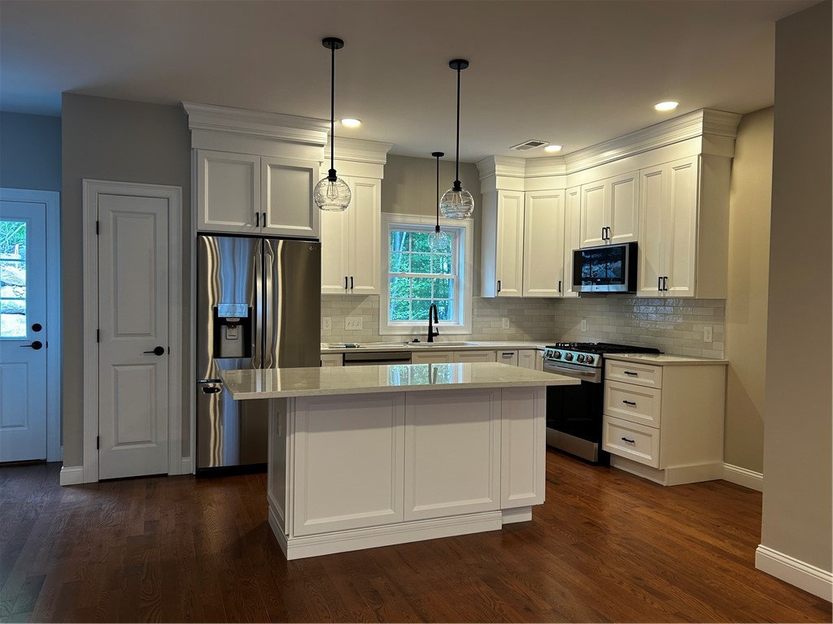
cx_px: 416
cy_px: 312
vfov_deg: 53.1
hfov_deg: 67.3
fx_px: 626
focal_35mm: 26
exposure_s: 1/60
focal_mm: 5.7
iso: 80
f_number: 1.5
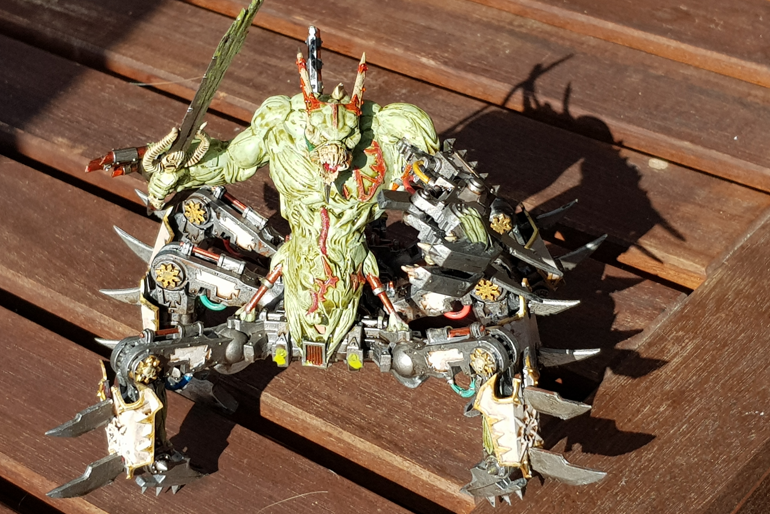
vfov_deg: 46.4
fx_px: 599
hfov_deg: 65.5
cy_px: 259
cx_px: 387
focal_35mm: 28
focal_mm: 4.2
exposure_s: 1/1280
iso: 40
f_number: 1.7
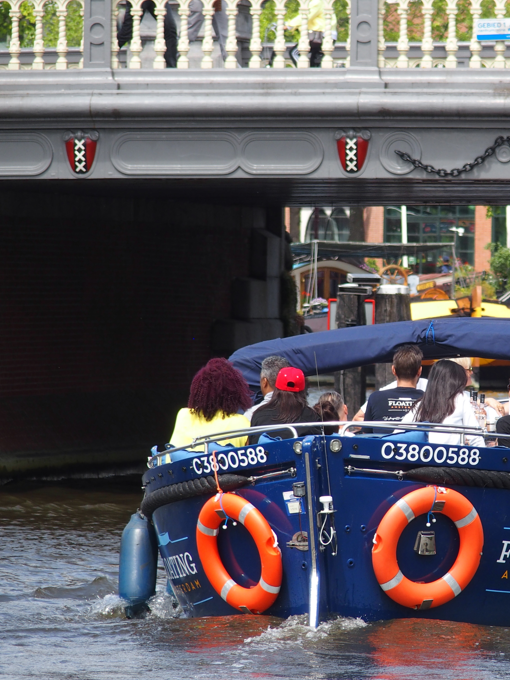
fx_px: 7879
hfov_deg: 3.7
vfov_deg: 4.9
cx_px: 444
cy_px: 340
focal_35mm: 401
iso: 100
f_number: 4
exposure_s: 1/400
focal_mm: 64.3
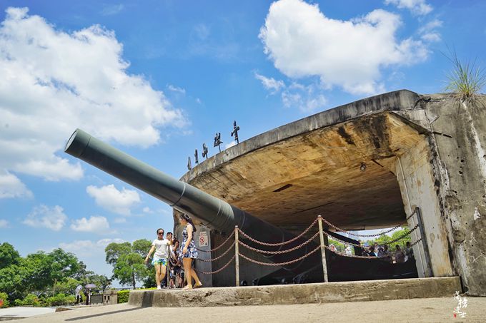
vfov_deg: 44.9
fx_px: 391
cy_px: 162
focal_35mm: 29
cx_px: 243
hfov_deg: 63.7
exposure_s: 1/125
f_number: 11
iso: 100
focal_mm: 29
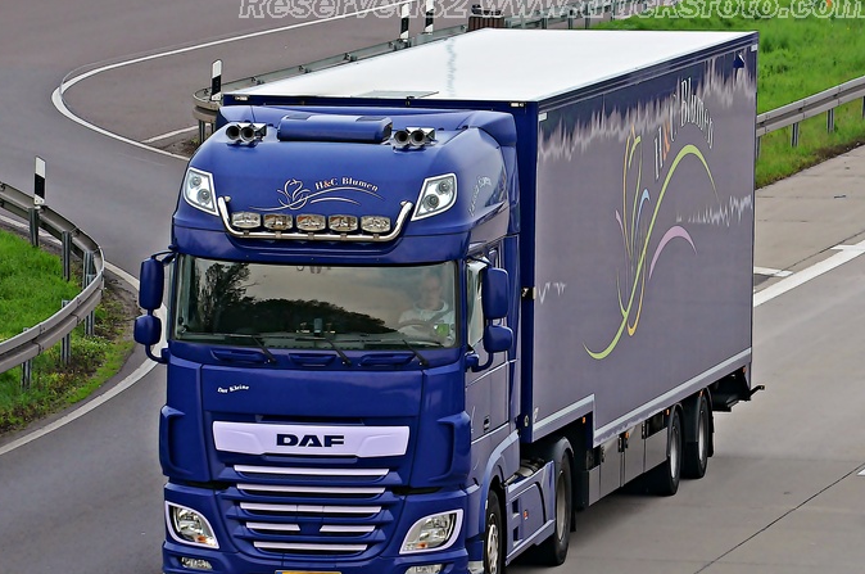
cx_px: 413
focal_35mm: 356
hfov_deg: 5.8
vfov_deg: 3.8
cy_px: 318
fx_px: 8540
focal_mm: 200
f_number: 10
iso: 1000
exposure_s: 1/640
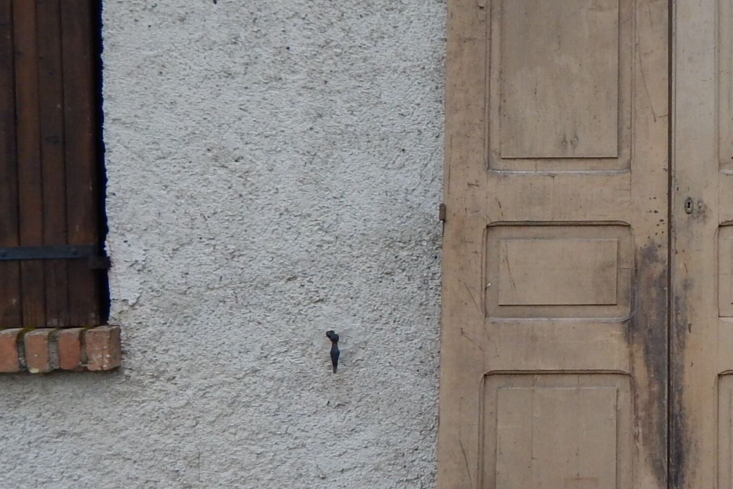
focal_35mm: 51
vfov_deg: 26.5
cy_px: 217
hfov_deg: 35.2
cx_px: 736
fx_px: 1038
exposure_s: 1/30
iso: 180
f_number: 3
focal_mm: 4
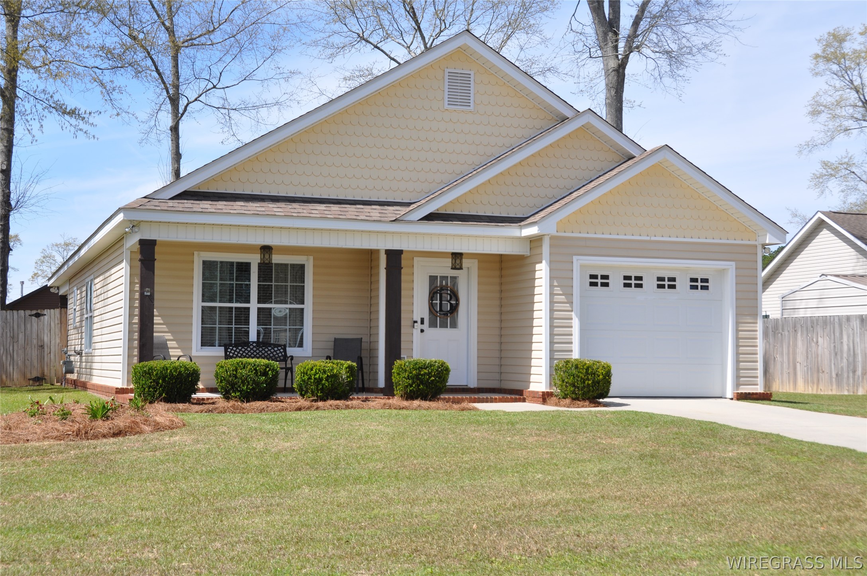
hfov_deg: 38.9
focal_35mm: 51
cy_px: 288
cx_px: 434
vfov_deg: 26.4
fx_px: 1227
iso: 200
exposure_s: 1/320
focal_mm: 34
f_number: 9
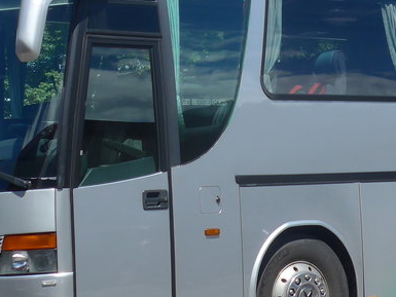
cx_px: 358
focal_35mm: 137
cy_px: 38
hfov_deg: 14.3
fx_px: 1568
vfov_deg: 10.8
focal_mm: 9
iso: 80
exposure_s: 1/1300
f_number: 2.8
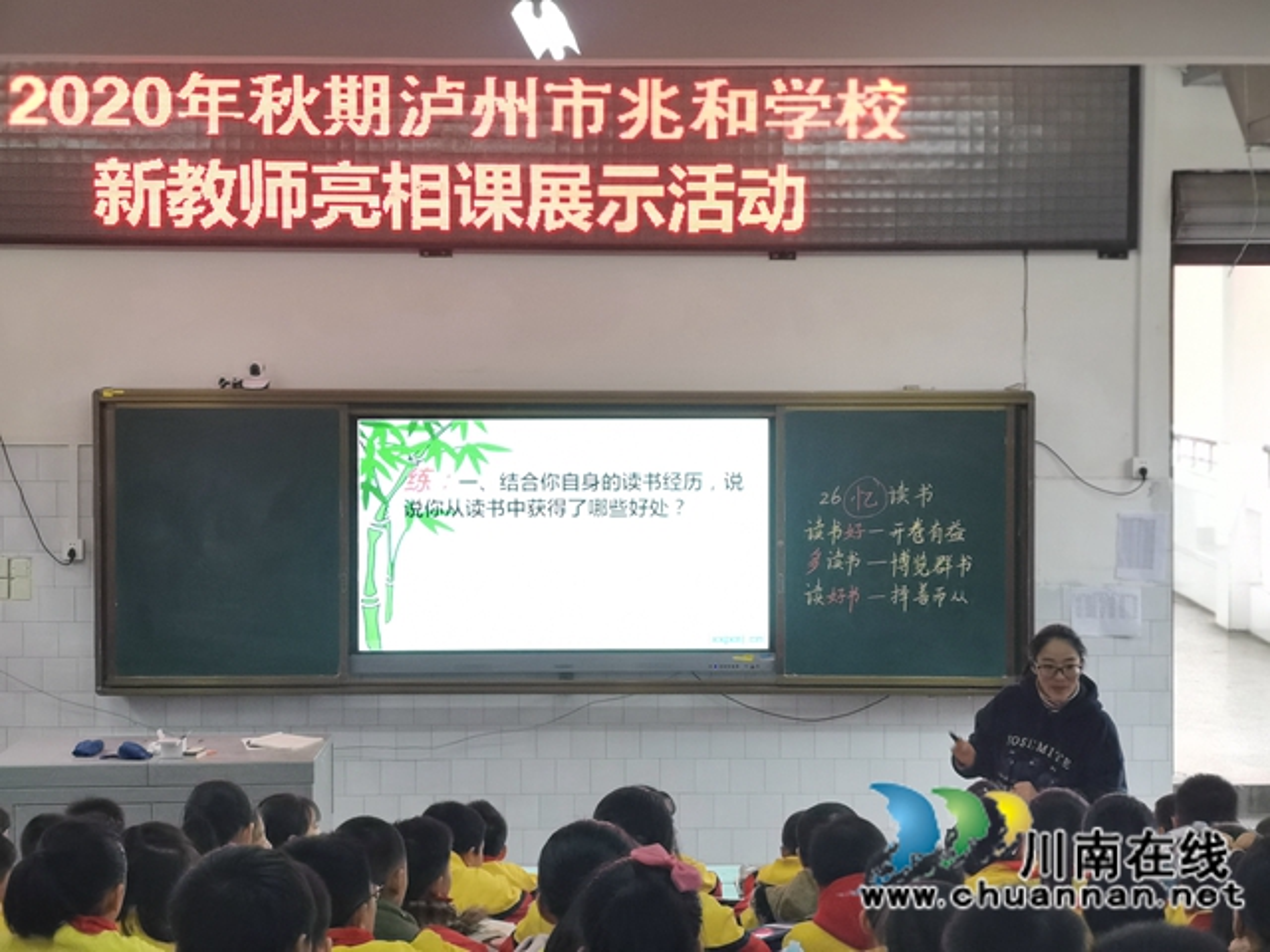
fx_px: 2972
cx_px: 635
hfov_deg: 24.1
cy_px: 476
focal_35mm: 81
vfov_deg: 18.2
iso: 200
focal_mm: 7.48
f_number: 2.4
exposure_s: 1/33.3
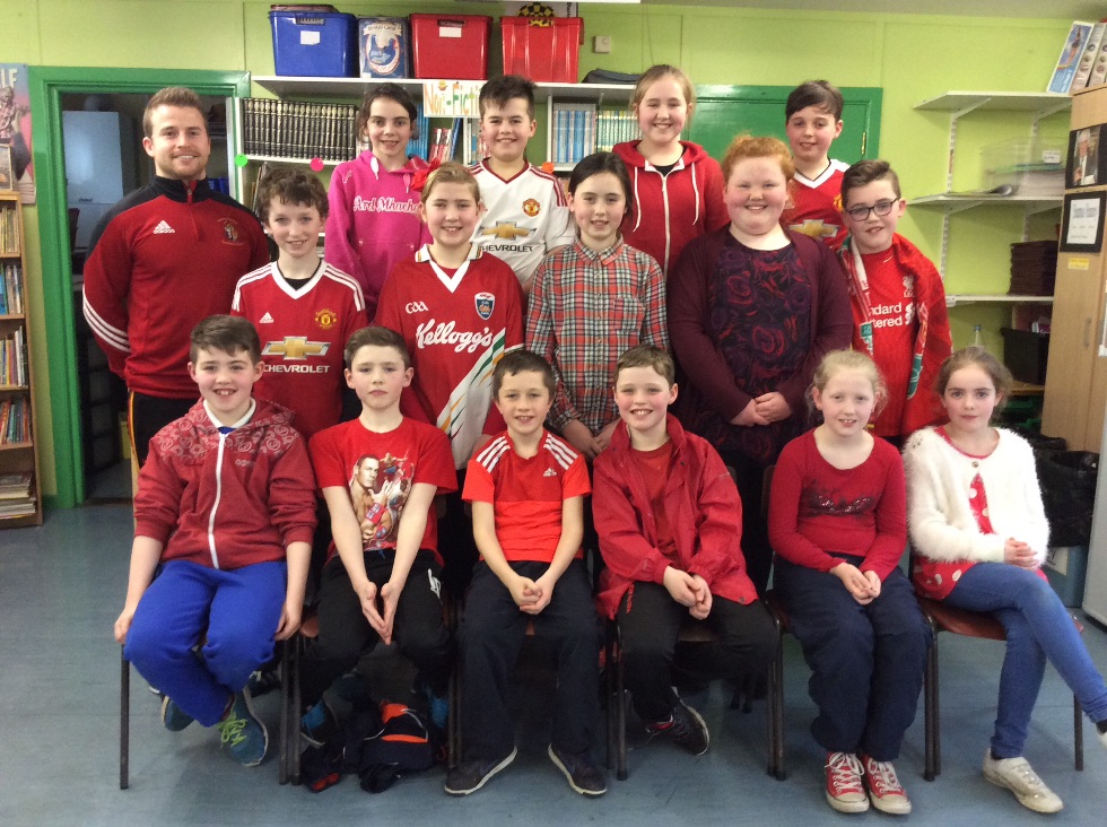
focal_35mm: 32
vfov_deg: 44.1
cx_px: 554
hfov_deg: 56.9
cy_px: 414
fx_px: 1022
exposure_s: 1/25
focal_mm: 3.3
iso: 160
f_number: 2.4
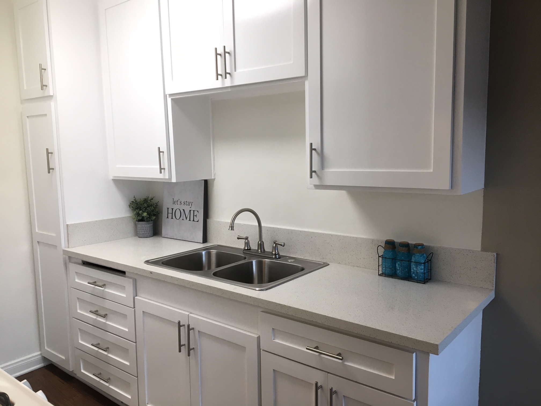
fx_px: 453
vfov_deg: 48.2
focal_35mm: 29
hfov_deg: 61.7
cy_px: 203
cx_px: 270
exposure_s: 1/30
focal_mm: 4.15
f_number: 2.2
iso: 32
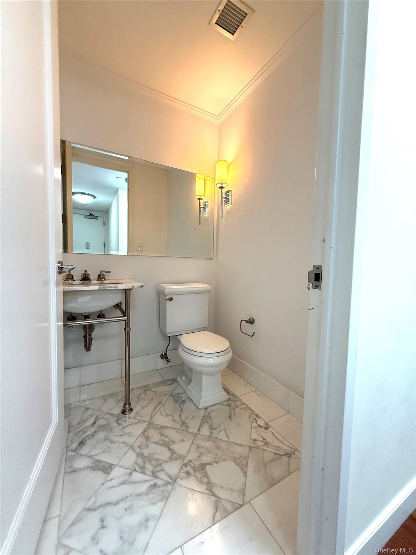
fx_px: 224
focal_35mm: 14
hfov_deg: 85.7
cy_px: 278
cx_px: 208
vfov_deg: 102.1
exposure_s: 1/120
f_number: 2.2
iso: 320
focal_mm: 2.22
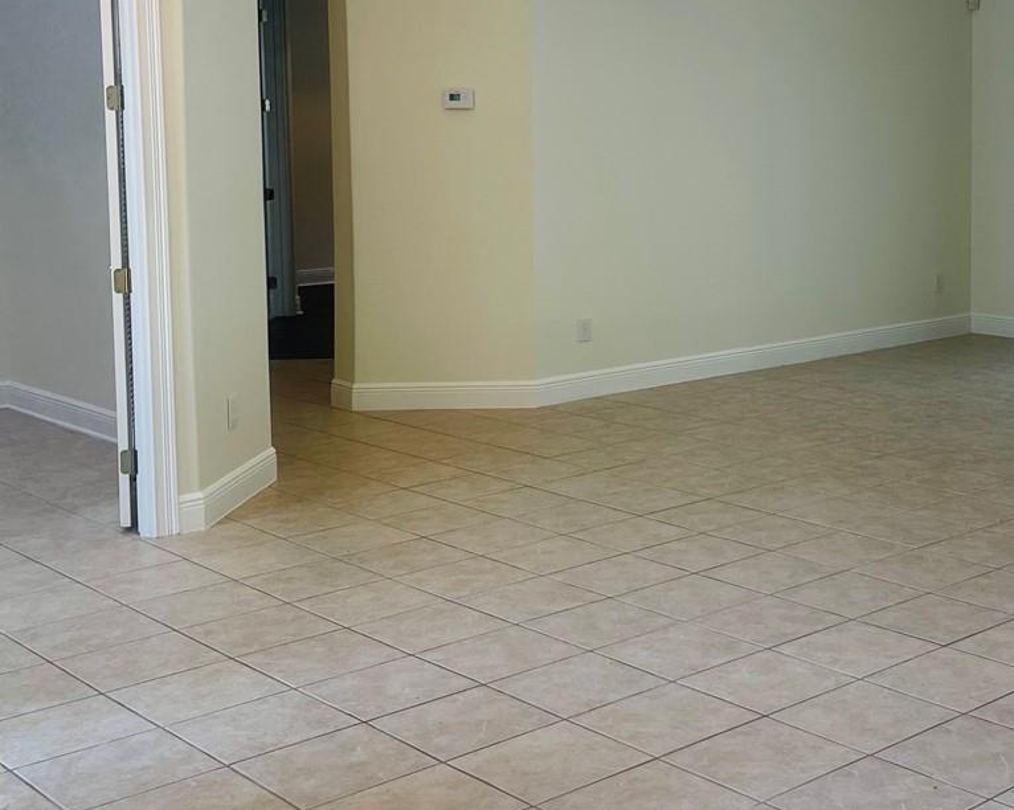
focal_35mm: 51
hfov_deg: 35.5
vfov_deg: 29.1
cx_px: 805
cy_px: 191
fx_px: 1530
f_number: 1.6
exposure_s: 1/129
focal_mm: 5.1
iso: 32
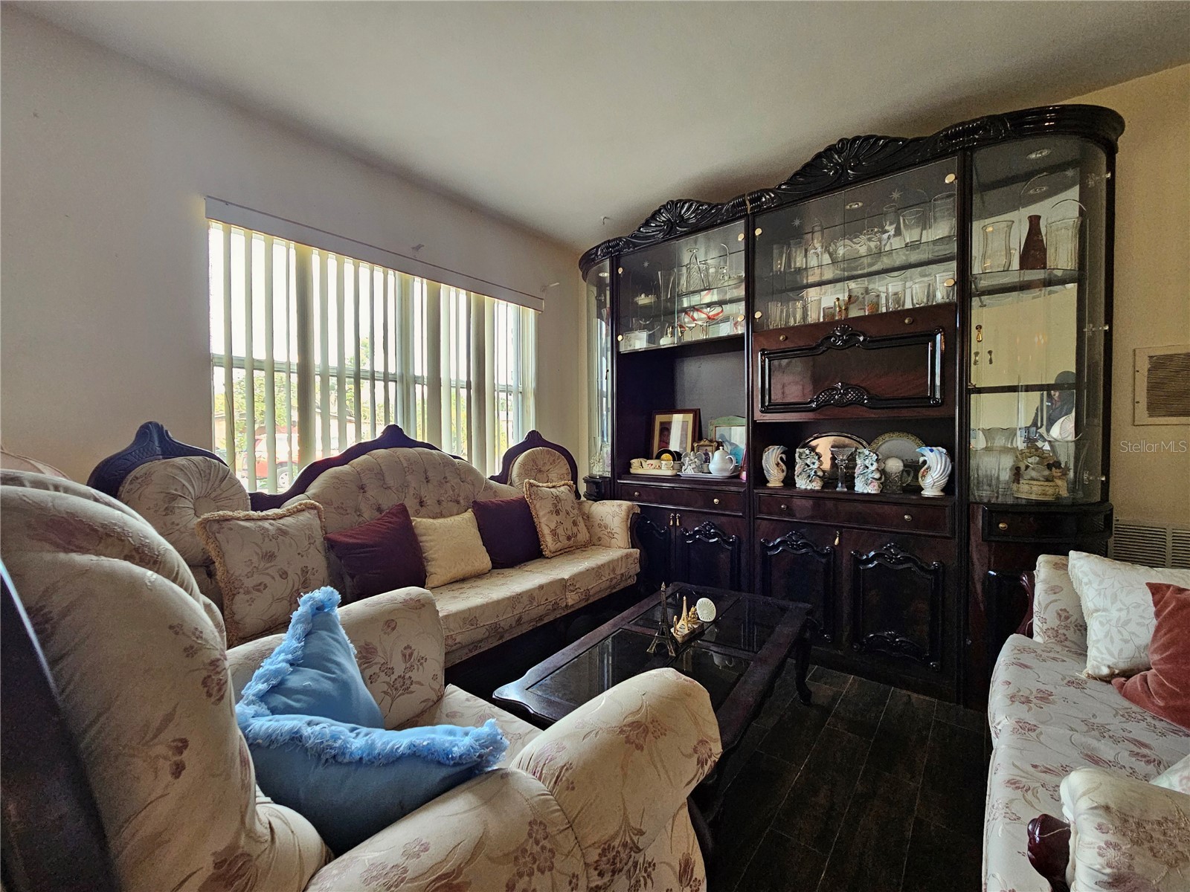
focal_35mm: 13
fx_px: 447
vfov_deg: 89.9
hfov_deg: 106.2
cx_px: 595
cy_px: 446
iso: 320
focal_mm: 2.2
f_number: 2.2
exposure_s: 1/60.2
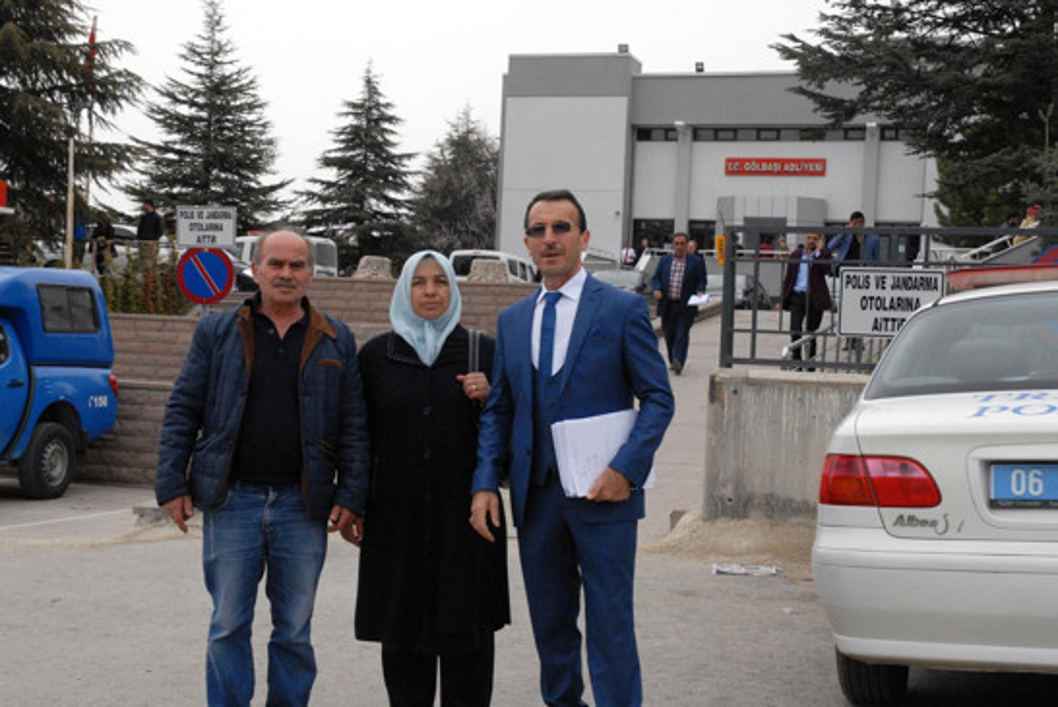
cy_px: 354
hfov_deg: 35.0
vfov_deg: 23.8
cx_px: 529
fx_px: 1676
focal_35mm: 57
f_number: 8
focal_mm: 38
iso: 1000
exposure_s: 1/750
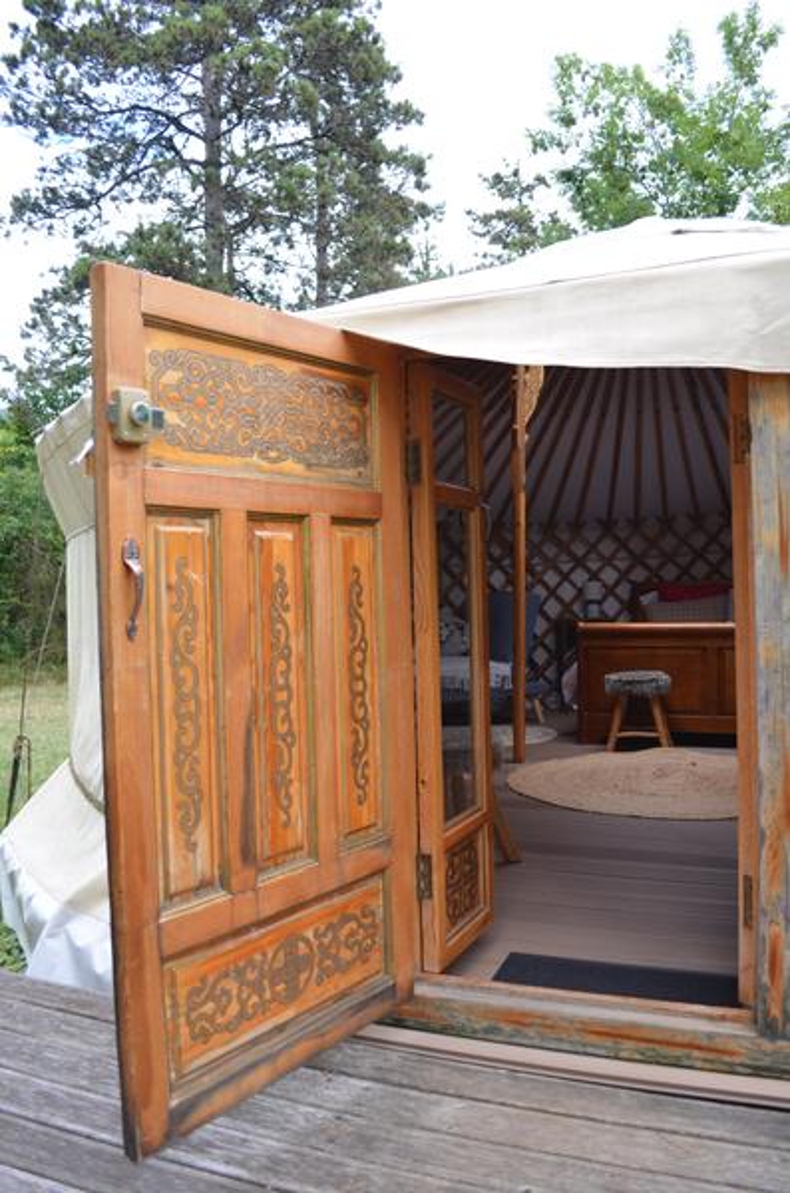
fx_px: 893
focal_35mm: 27
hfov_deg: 47.7
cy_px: 596
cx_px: 395
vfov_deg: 67.5
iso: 125
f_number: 3.5
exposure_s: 1/125
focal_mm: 18
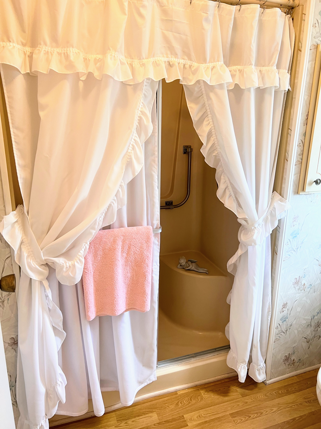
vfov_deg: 67.3
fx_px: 321
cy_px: 214
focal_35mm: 26
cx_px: 160
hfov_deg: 53.1
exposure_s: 1/60
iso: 80
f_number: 1.5
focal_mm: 5.7
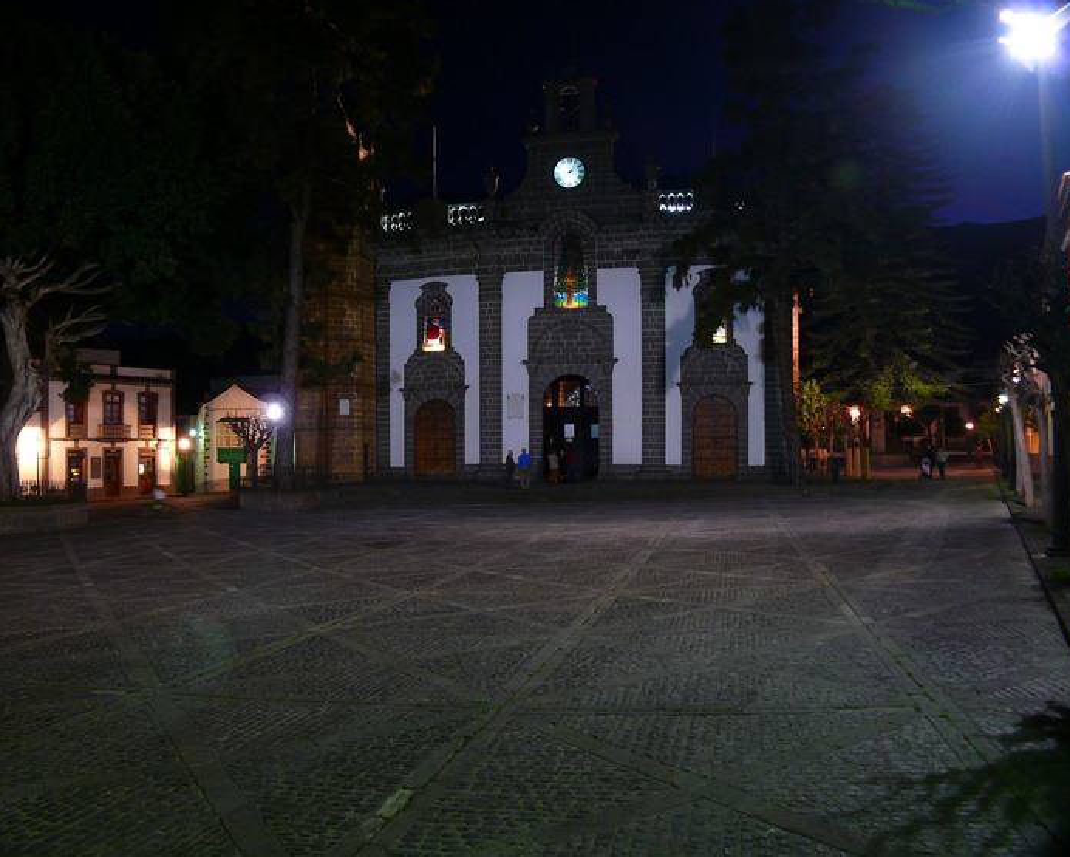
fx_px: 1172
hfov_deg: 49.0
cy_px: 428
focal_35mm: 37
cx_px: 504
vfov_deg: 40.1
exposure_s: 1/8
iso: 200
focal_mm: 7.4
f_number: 2.8
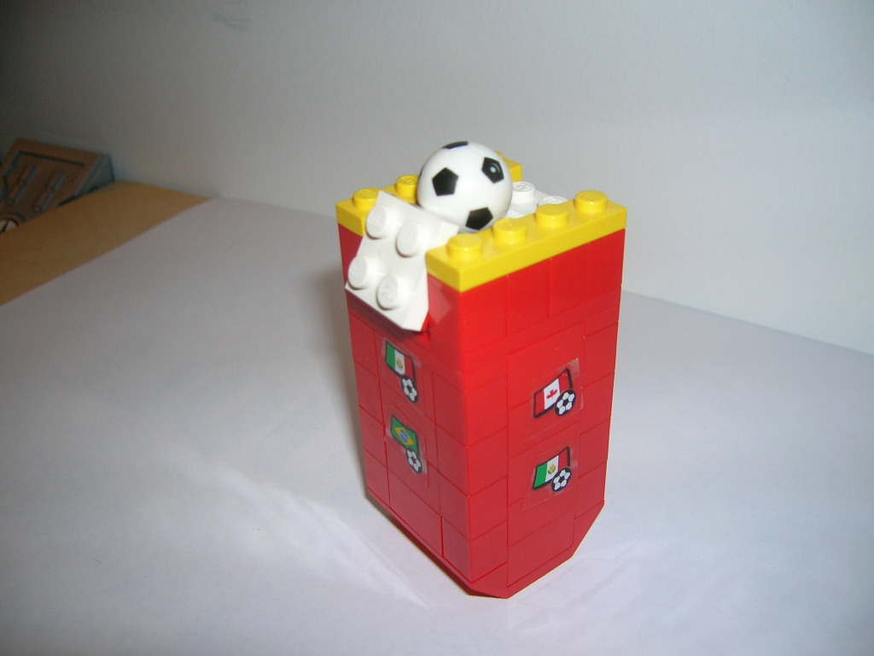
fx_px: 858
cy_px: 328
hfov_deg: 54.0
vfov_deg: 41.8
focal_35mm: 34
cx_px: 437
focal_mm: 5.7
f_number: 2.9
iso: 50
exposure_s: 1/60.1
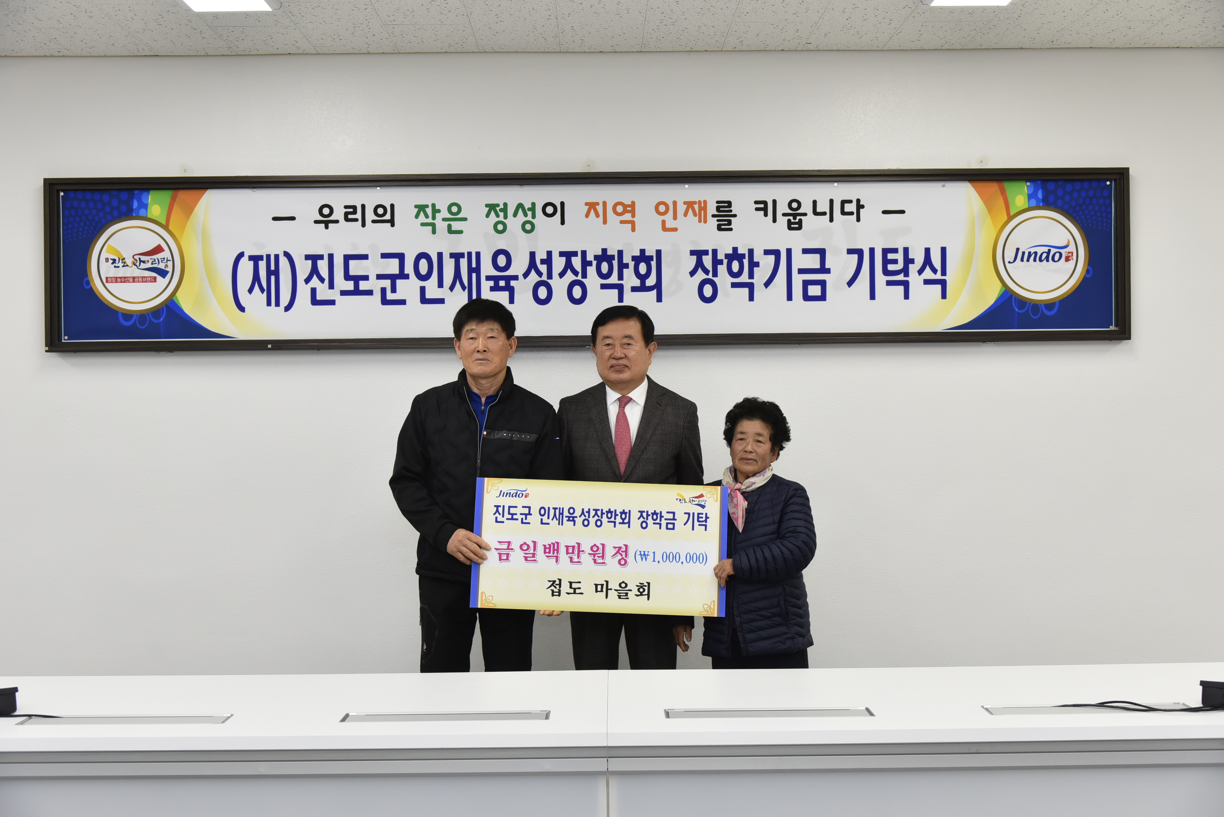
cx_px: 612
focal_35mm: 40
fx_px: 1360
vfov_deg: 33.4
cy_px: 408
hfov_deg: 48.4
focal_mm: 40
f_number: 5
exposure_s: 1/125
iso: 800
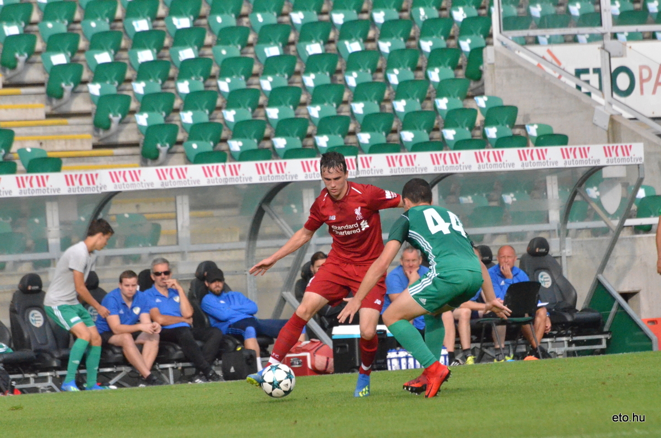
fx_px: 8246
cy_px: 219
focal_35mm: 450
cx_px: 330
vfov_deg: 3.0
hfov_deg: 4.6
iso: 6400
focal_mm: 300
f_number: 8
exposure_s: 1/6400
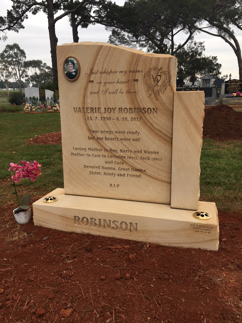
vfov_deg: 61.7
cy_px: 162
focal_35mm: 29
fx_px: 270
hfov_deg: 48.2
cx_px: 121
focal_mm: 4.15
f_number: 2.2
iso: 32
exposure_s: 1/100
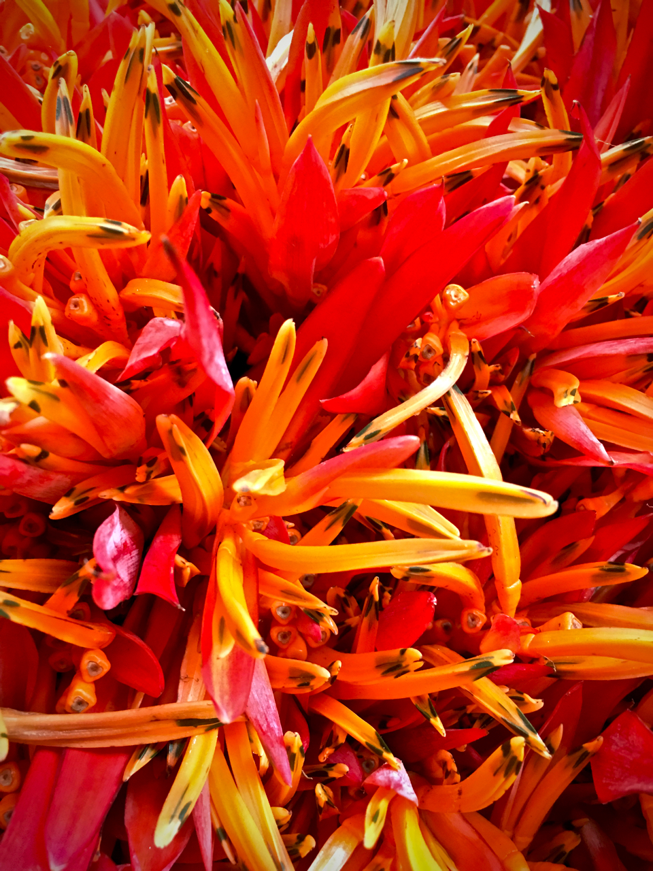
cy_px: 436
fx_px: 729
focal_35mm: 29
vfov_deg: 61.7
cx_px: 326
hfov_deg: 48.2
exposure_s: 1/10
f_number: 2.2
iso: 80
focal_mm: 4.15
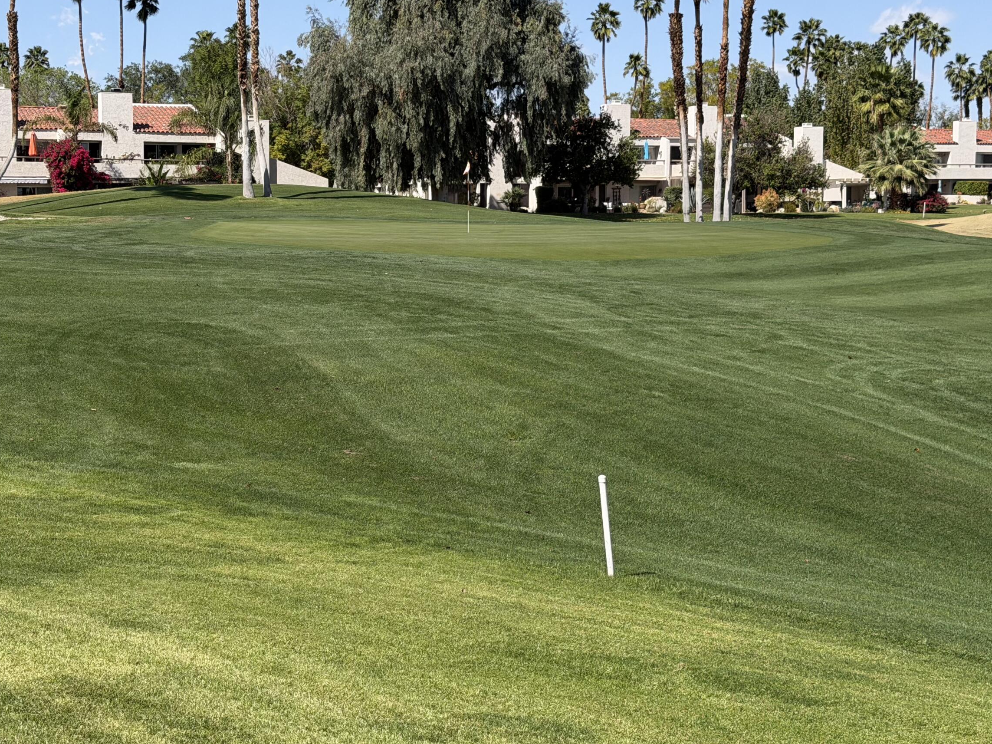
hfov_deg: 30.6
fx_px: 1805
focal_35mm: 63
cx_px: 388
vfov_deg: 23.3
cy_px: 312
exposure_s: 1/4587
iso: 64
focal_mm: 6.76
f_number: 1.78
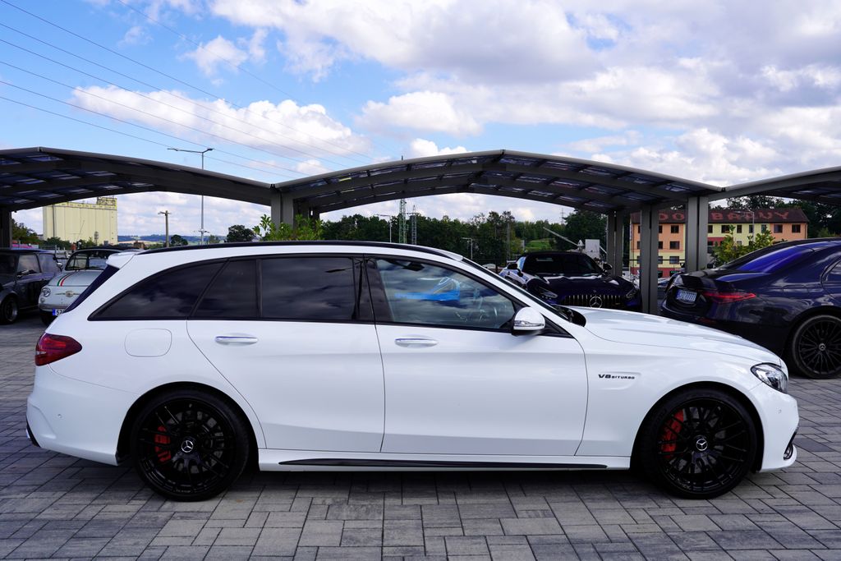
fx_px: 654
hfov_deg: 65.5
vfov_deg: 46.4
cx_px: 420
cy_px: 280
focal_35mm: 28
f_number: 10
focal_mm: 28
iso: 100
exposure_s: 1/160
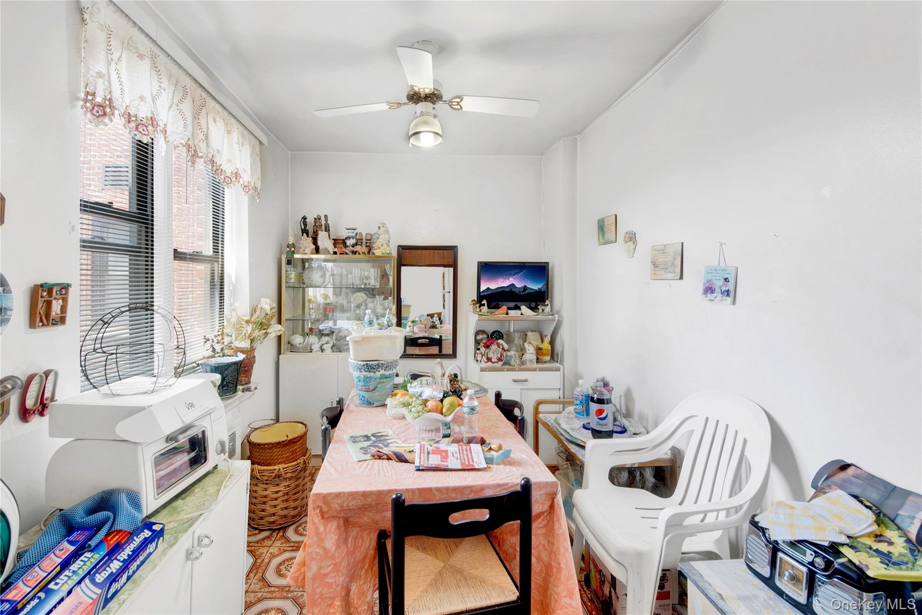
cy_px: 308
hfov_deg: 106.3
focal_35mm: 14
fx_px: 346
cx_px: 461
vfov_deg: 83.3
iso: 100
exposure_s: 1.6
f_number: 8
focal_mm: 9
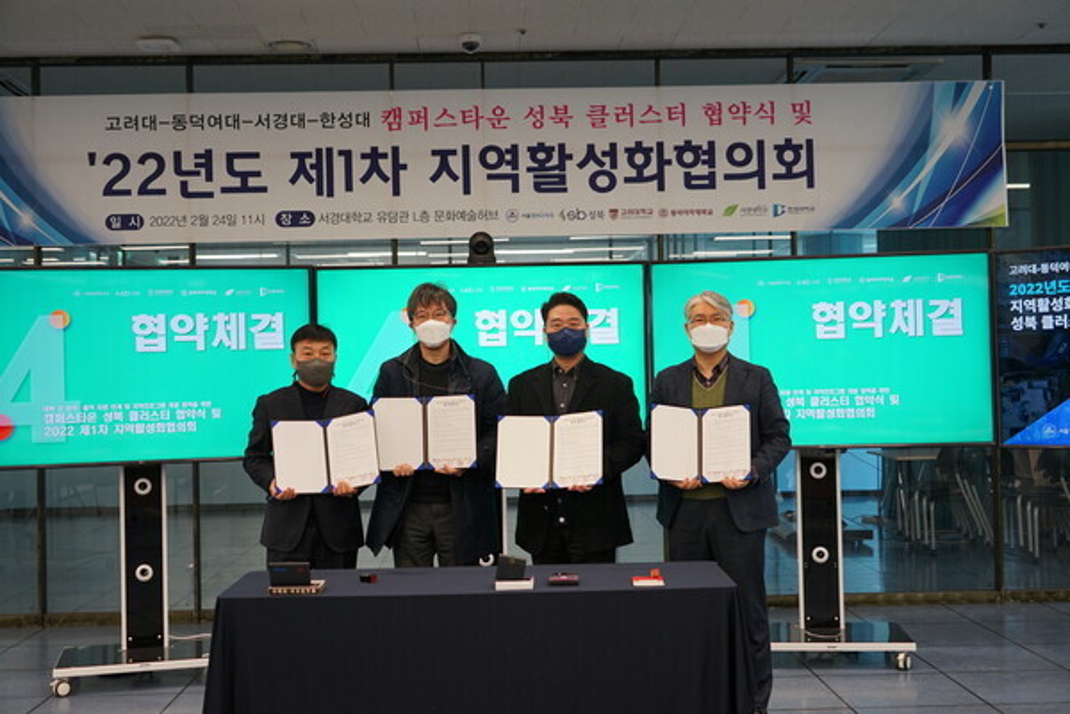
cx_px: 535
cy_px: 357
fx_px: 1248
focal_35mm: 42
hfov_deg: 46.4
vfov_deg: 31.9
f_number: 4.5
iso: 400
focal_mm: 42
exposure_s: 1/60
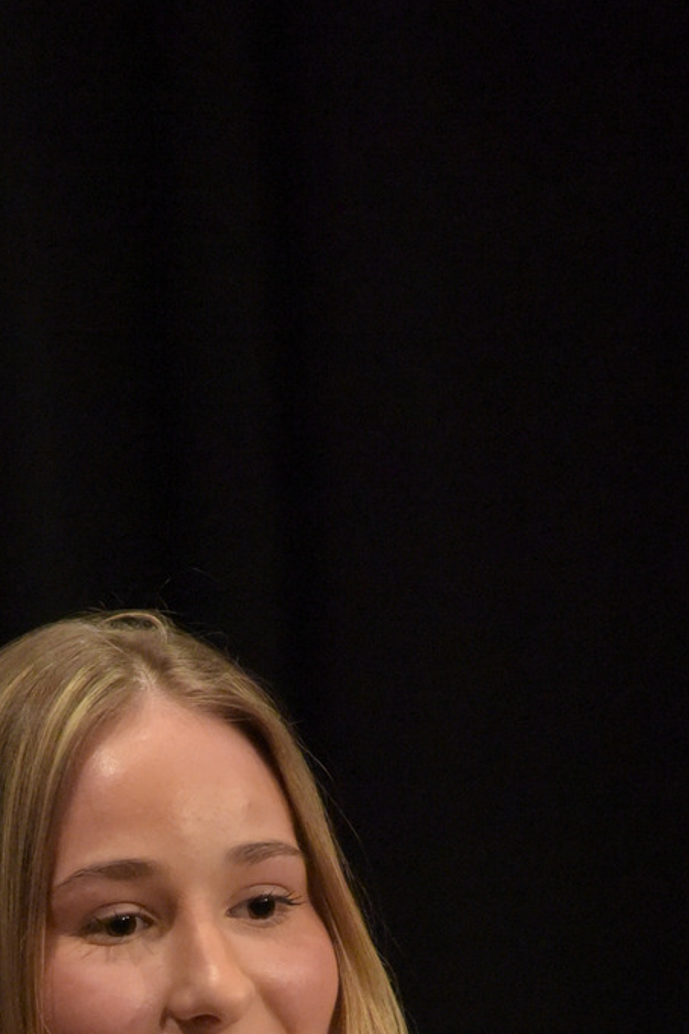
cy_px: 1397
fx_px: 9703
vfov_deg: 6.0
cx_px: 103
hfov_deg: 4.1
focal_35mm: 338
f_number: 4
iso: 8000
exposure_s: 1/320
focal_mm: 120
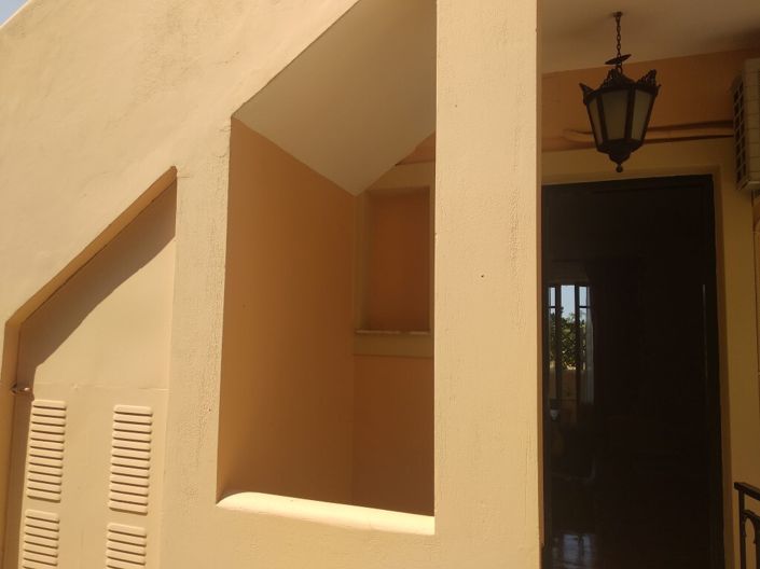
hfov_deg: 67.3
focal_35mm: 26
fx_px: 571
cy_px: 284
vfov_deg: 53.0
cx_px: 380
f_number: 2.2
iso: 100
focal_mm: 3.81
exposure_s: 1/984
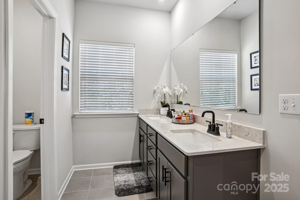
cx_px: 150
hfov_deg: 90.0
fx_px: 150
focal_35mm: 18
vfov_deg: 67.4
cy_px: 100
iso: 400
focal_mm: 18
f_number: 8
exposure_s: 1/13
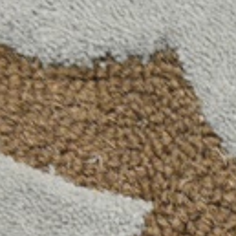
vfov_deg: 7.3
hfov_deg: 7.5
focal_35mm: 232
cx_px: 316
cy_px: 456
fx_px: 1789
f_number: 4.2
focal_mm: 26
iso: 900
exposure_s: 1/30
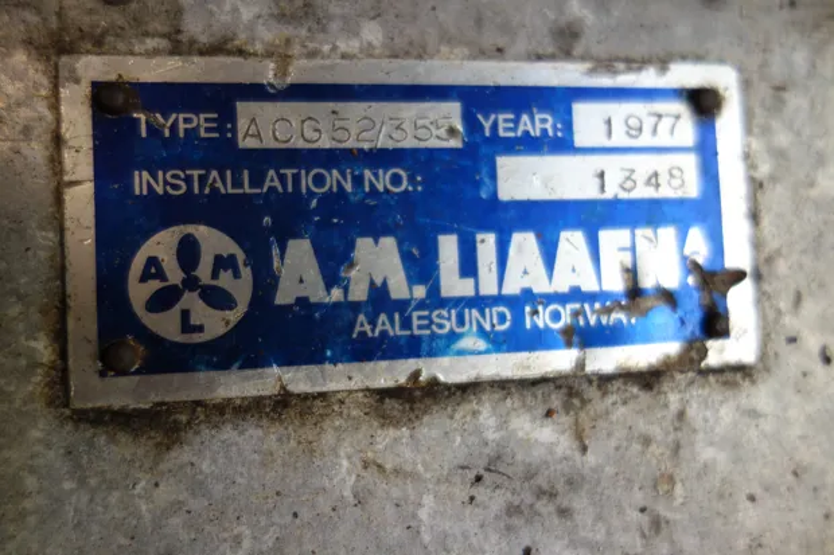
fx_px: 648
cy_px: 278
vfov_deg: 46.4
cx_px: 417
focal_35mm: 28
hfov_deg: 65.5
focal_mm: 10.4
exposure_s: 1/50
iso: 125
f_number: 1.8
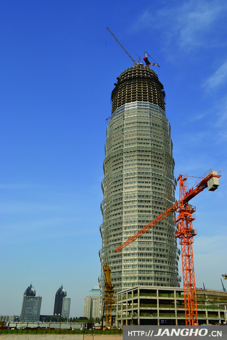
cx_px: 114
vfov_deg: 61.9
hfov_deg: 43.6
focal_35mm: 30
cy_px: 170
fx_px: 284
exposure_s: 1/400
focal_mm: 20
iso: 400
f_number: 11
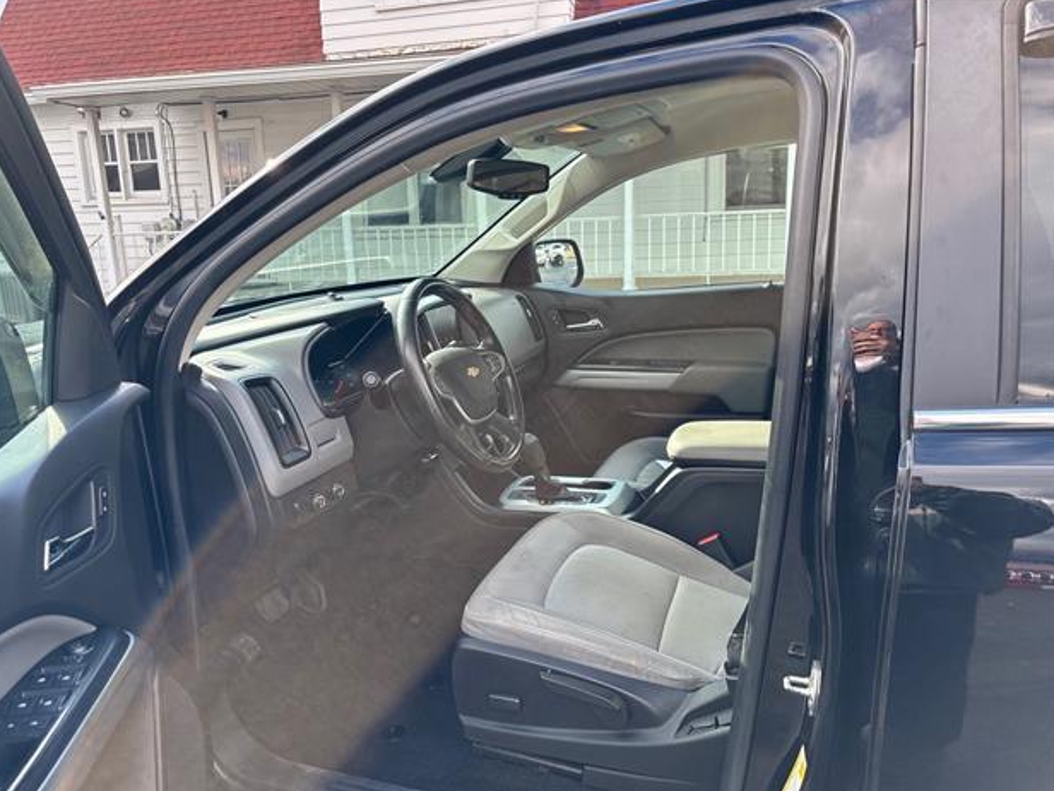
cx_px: 512
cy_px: 406
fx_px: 822
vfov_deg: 51.3
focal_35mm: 27
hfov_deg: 65.3
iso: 50
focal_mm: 5.96
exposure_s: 1/361
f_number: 1.6
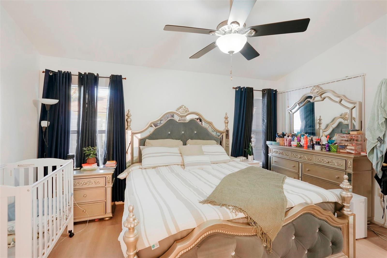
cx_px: 194
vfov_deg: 72.0
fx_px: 177
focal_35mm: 16
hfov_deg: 95.0
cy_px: 129
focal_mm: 16.5
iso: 400
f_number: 8
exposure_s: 1/25
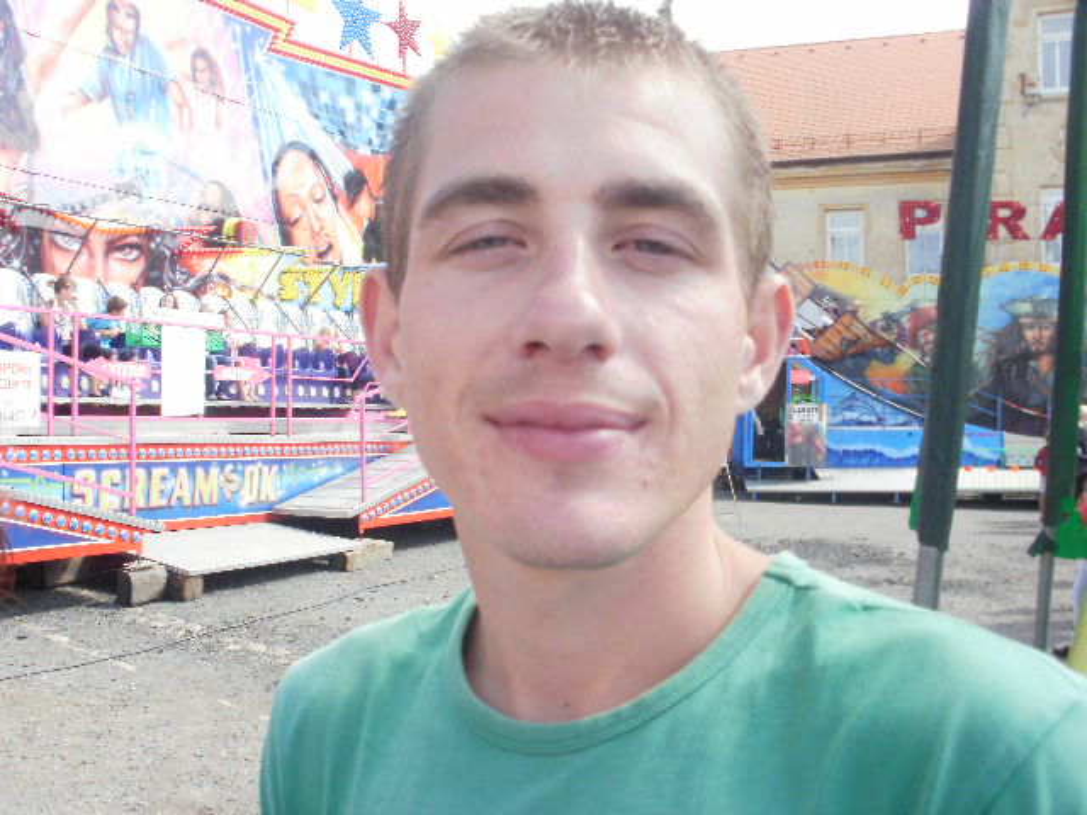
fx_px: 1130
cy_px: 408
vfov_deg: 39.7
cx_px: 544
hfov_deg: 51.4
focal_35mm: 36
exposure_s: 1/100
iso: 100
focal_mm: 6.3
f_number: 5.6
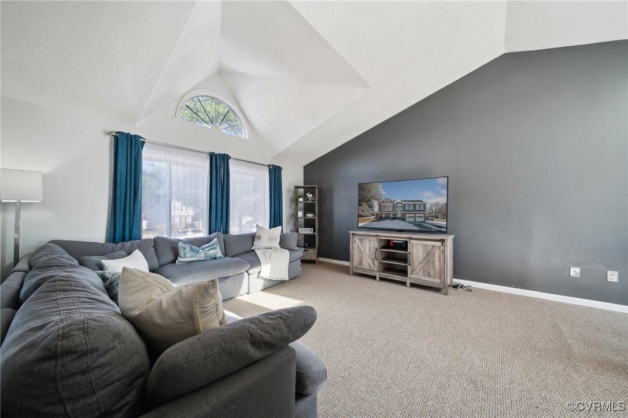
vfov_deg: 89.9
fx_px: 209
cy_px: 209
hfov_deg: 112.6
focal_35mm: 12
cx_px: 314
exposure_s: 1/13
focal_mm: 12
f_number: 9
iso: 125
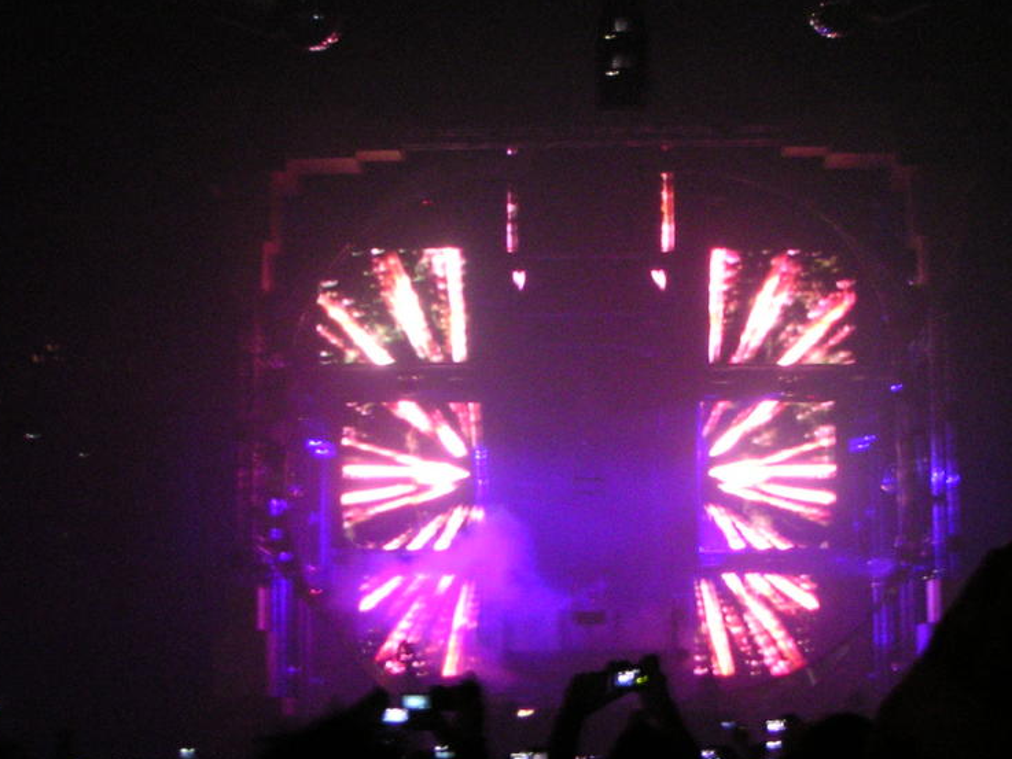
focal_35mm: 66
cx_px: 595
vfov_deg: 22.2
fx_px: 1930
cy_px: 456
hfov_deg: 29.3
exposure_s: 1/6
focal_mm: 6
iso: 200
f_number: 2.8
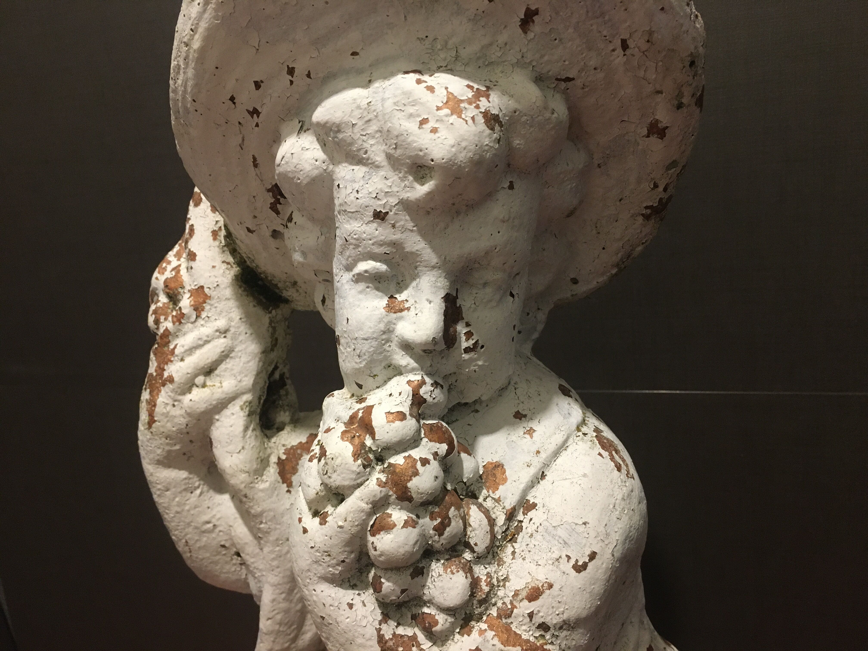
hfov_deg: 61.7
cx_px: 434
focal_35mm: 29
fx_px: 727
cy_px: 326
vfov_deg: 48.2
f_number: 2.2
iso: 200
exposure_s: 1/20
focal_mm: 4.15
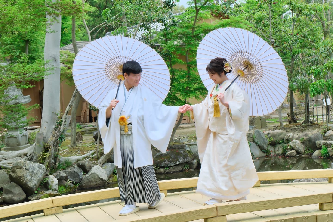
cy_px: 111
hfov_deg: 31.4
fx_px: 592
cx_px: 166
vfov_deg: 21.2
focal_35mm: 64
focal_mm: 42.9
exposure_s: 1/250
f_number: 10
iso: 800
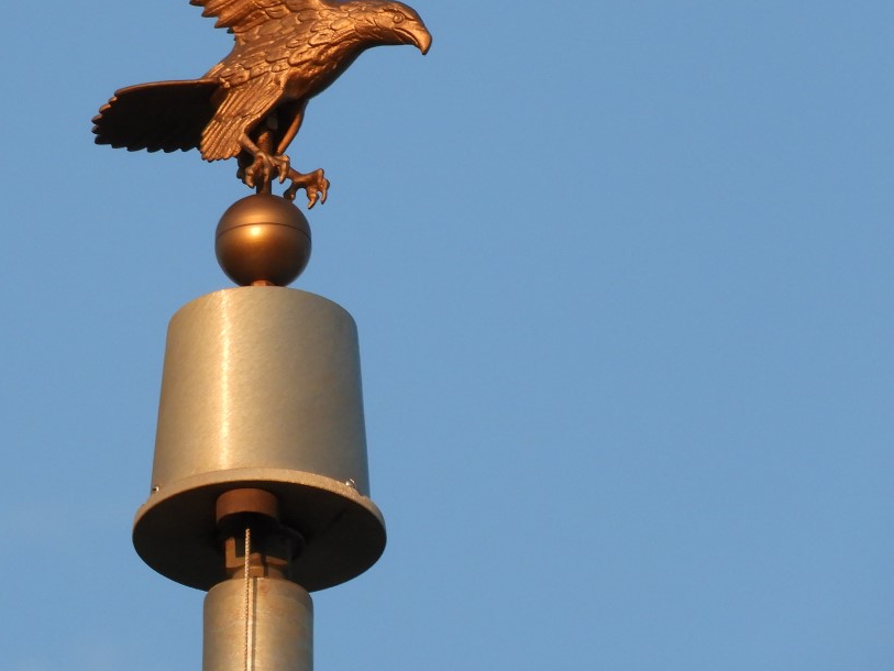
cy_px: 217
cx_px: 271
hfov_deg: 1.9
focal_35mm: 1063
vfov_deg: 1.4
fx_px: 27457
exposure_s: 1/250
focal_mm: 107.5
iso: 180
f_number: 5.6
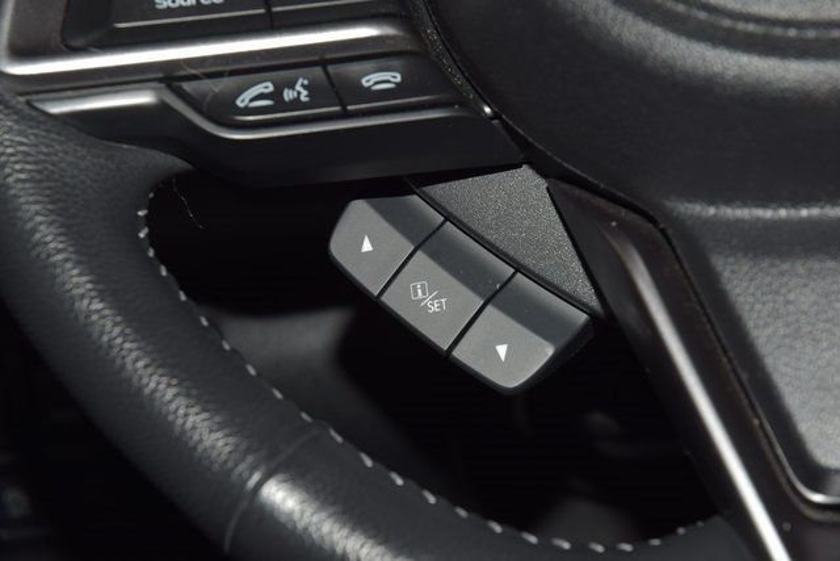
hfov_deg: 19.5
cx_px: 420
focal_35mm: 105
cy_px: 280
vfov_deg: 13.0
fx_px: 2450
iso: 100
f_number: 8
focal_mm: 70
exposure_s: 1/125
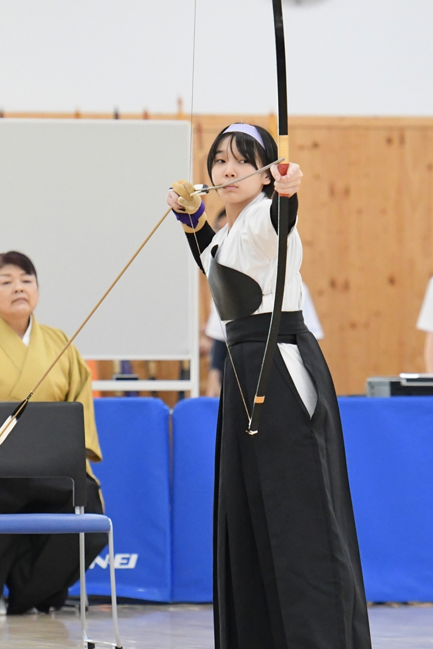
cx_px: 261
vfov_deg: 5.4
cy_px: 389
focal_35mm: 385
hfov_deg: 3.6
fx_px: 6948
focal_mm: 155
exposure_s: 1/500
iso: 5000
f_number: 4
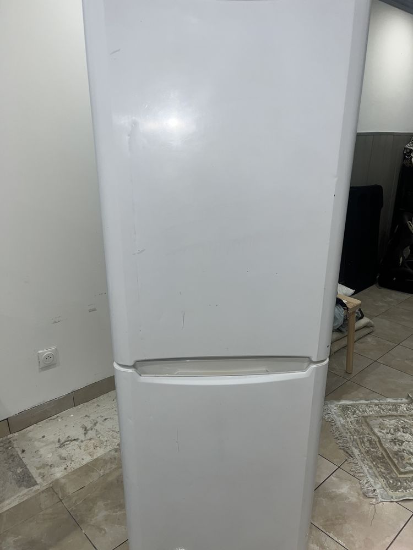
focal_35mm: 26
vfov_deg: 67.3
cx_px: 206
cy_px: 275
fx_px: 414
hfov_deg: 53.1
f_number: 1.6
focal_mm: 5.1
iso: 32
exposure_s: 1/37
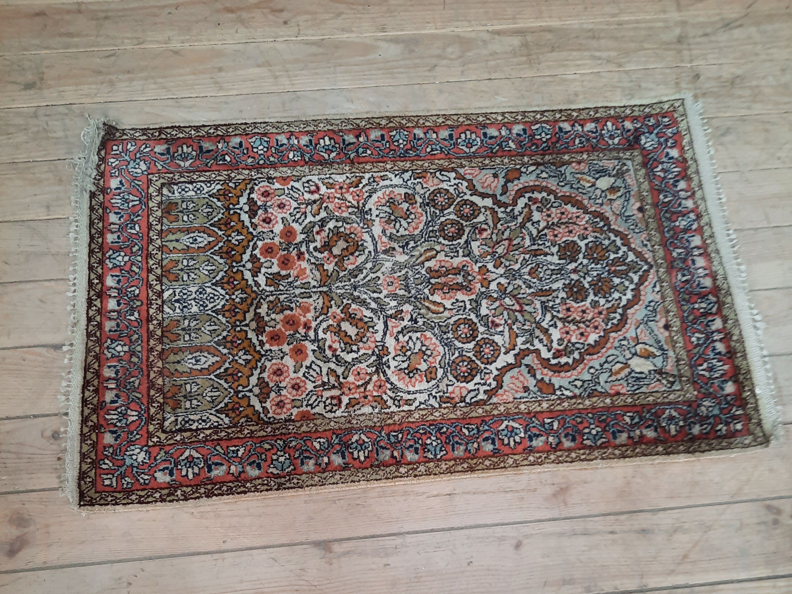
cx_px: 396
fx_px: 572
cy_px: 297
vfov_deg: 54.9
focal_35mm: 25
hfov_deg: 69.4
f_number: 2
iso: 200
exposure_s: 1/50
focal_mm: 4.6
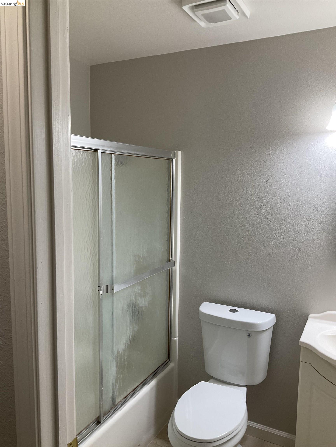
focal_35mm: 29
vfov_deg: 61.7
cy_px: 224
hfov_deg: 48.2
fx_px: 375
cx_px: 168
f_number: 1.8
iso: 64
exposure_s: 1/120
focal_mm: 3
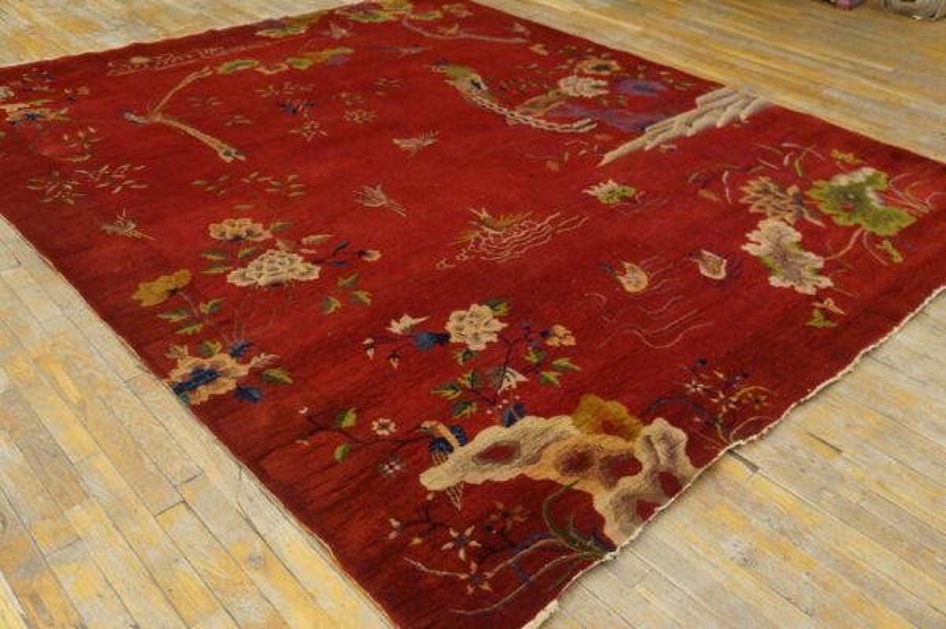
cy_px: 314
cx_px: 473
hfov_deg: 59.5
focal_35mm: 32
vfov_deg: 41.6
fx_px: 827
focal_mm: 21
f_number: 4
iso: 3200
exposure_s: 1/160
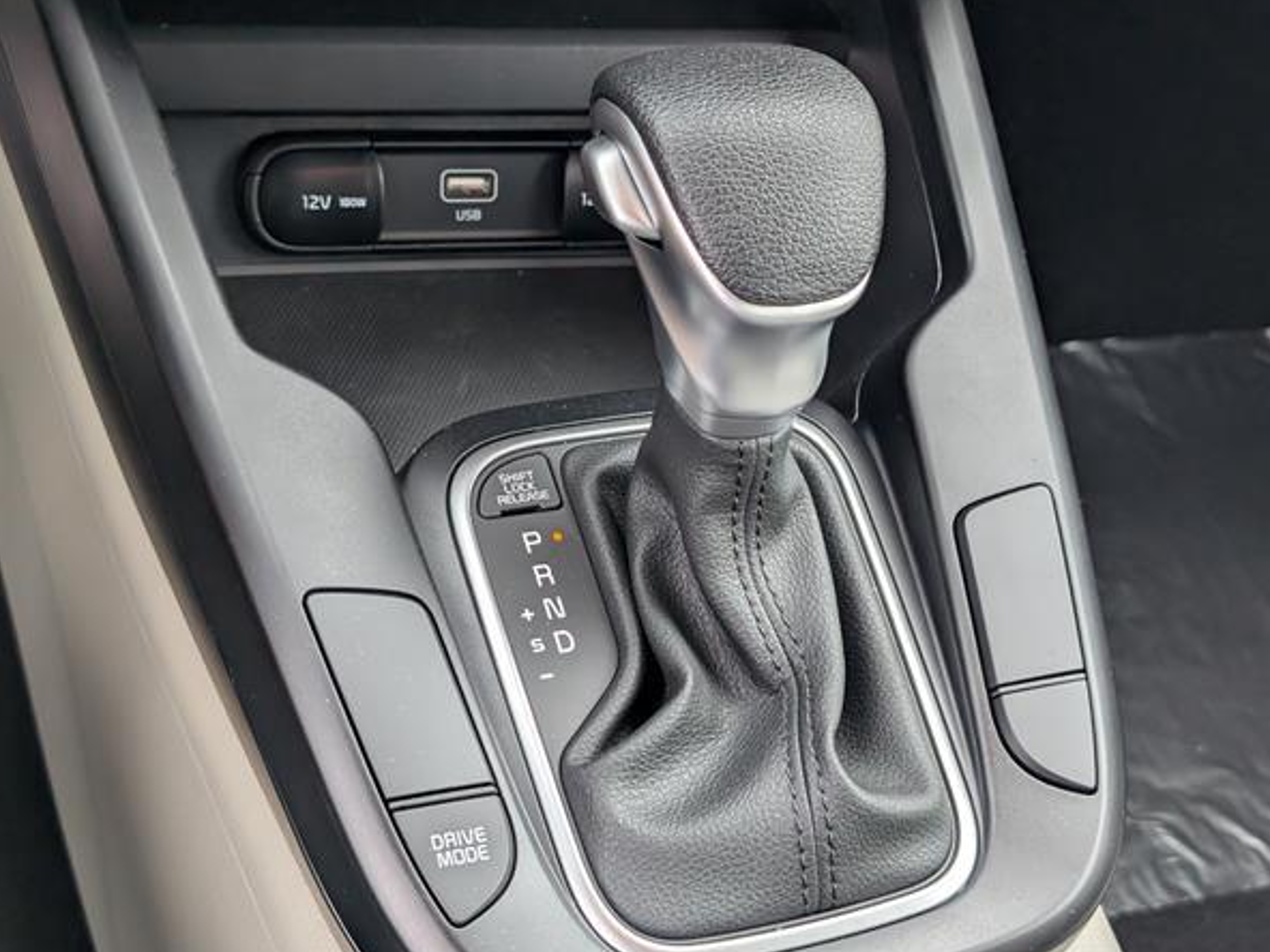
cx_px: 652
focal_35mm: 53
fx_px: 1944
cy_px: 493
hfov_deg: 36.2
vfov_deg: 27.5
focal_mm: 6.9
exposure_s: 1/400
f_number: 1.68
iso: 351
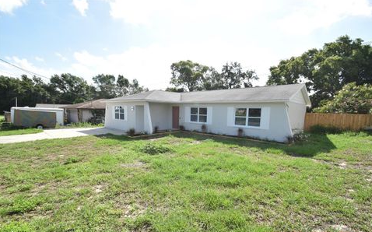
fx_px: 162
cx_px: 191
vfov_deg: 71.0
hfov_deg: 97.8
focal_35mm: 16
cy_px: 127
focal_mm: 10
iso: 200
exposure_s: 1/320
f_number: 9
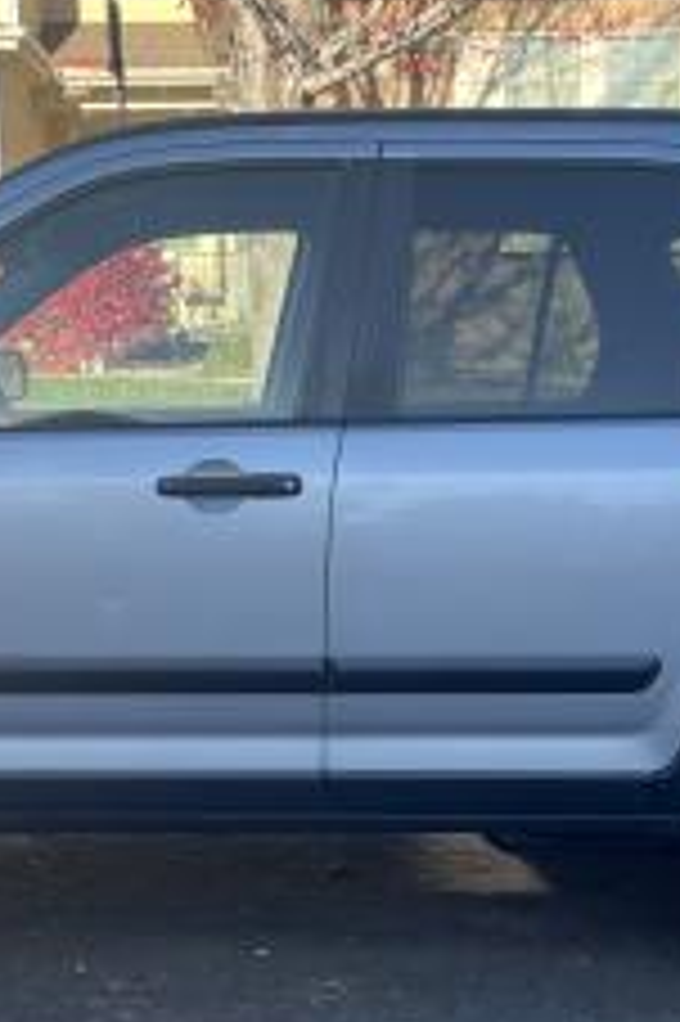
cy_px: 707
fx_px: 1702
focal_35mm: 60
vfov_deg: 33.0
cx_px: 293
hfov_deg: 22.6
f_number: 1.6
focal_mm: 5.1
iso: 50
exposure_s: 1/816
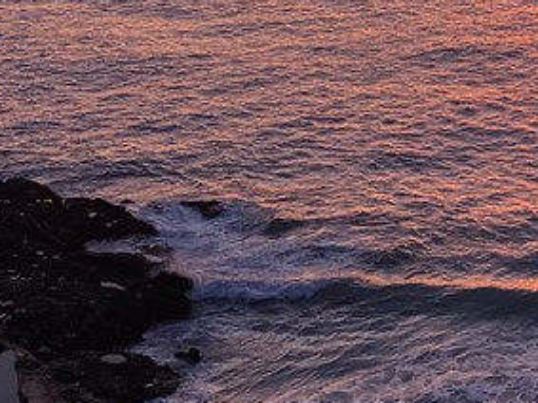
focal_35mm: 94
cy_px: -150
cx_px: 555
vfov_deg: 14.9
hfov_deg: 20.1
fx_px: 1460
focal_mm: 4.25
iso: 125
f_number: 1.8
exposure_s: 1/121
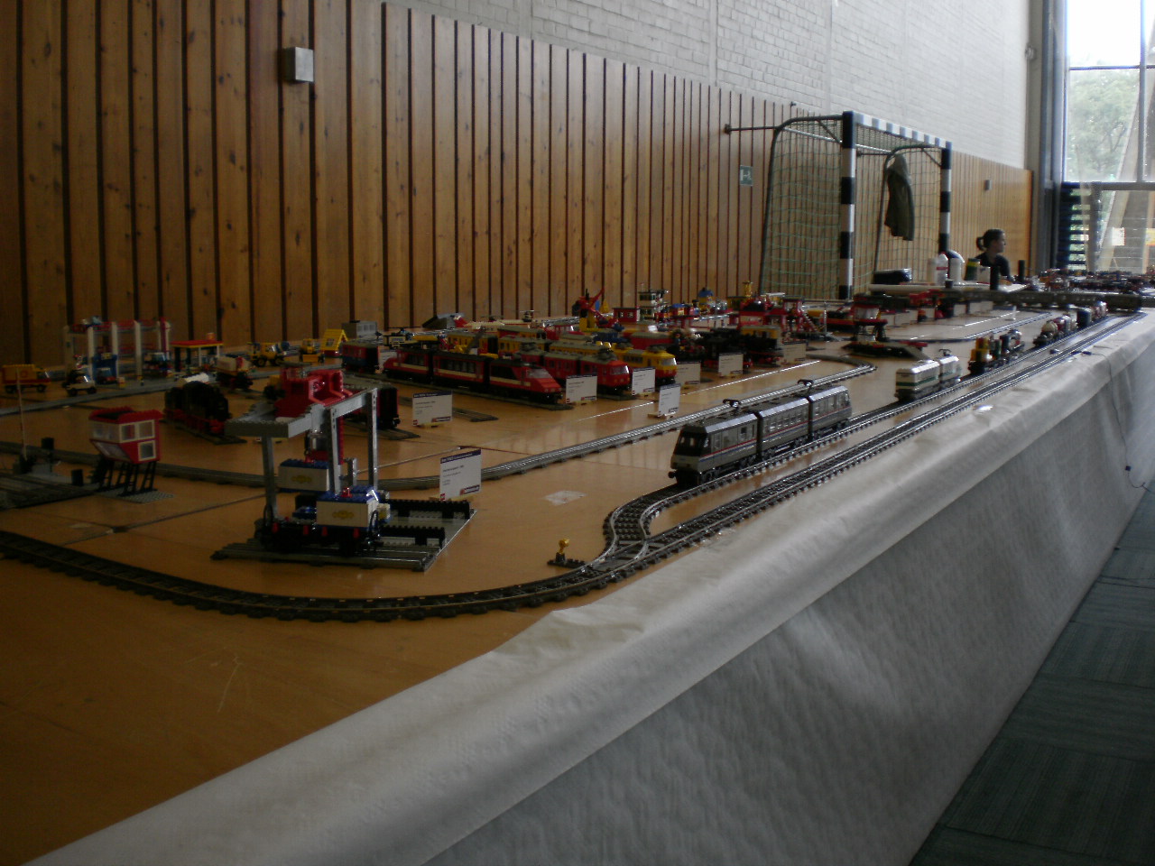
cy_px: 433
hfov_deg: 51.4
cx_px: 578
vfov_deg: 39.7
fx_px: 1201
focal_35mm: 36
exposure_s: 1/60
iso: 100
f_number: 3.1
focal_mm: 6.3
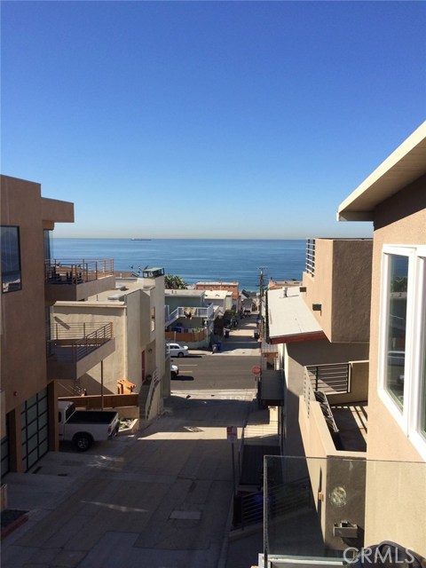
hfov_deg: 46.8
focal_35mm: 30
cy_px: 284
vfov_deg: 60.0
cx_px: 213
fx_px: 492
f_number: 2.2
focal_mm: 4.12
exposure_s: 1/2053
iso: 40
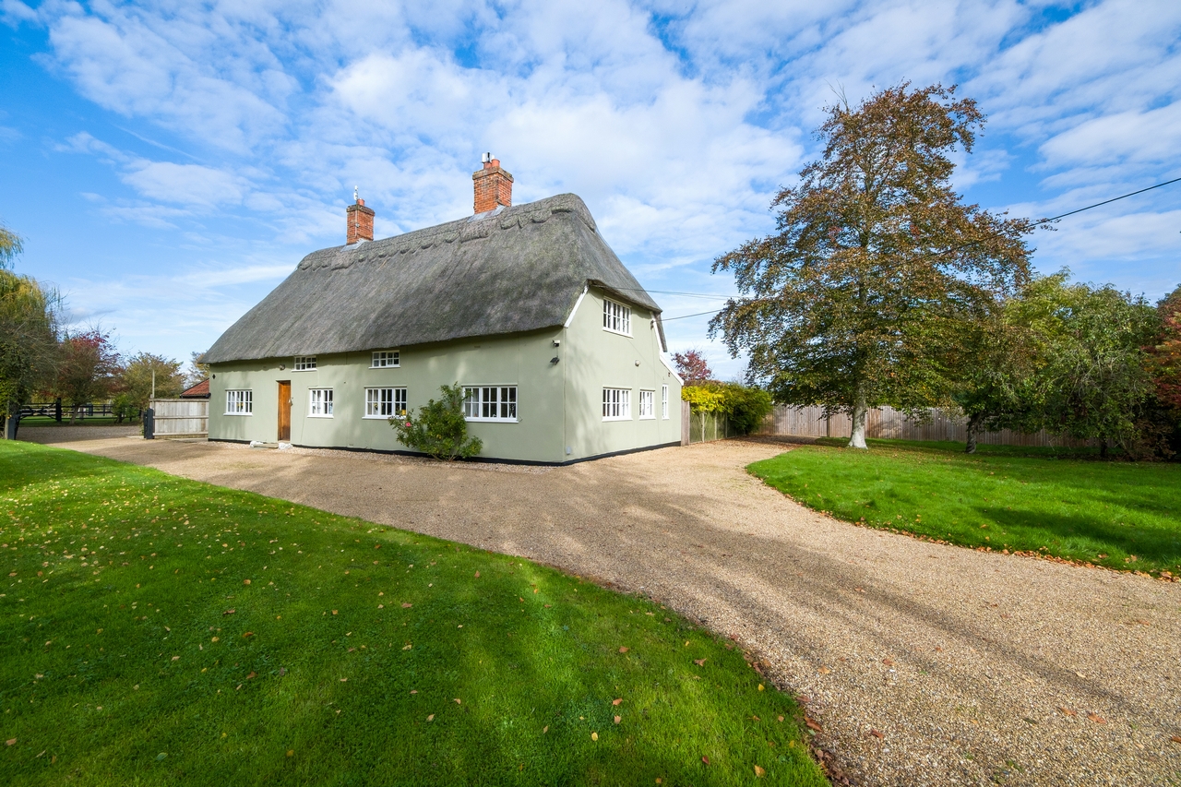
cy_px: 394
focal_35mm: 16
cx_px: 590
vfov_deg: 73.7
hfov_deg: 96.7
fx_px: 525
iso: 160
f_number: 9
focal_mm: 10.4
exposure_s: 1/400
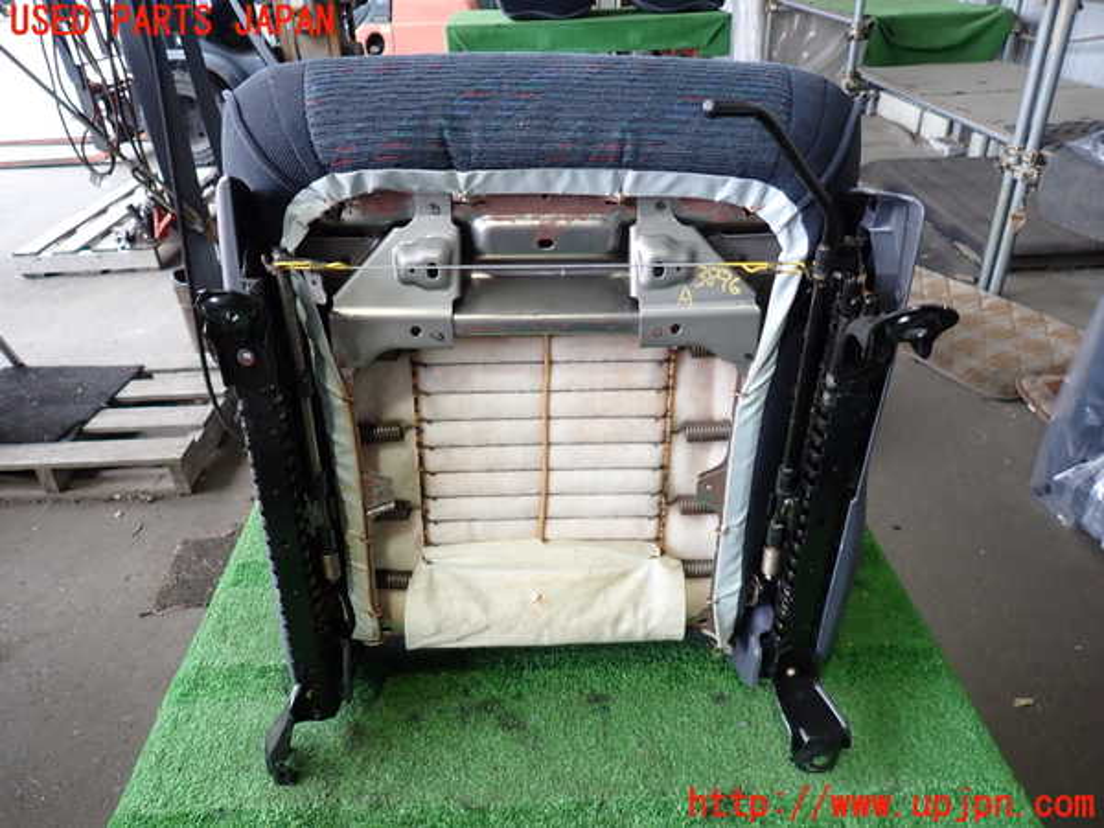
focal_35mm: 25
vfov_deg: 54.9
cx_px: 552
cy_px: 414
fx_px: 797
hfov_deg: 69.4
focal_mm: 4.5
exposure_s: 1/60
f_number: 2
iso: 200
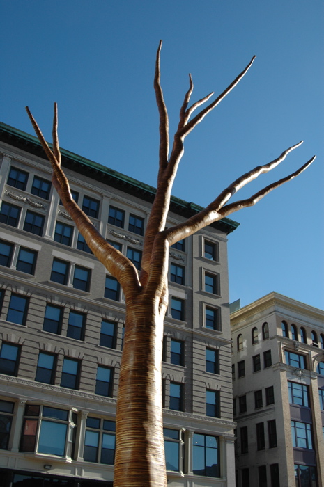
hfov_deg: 36.8
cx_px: 162
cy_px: 244
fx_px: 487
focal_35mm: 36
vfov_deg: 53.2
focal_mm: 24
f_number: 9
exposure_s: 1/320
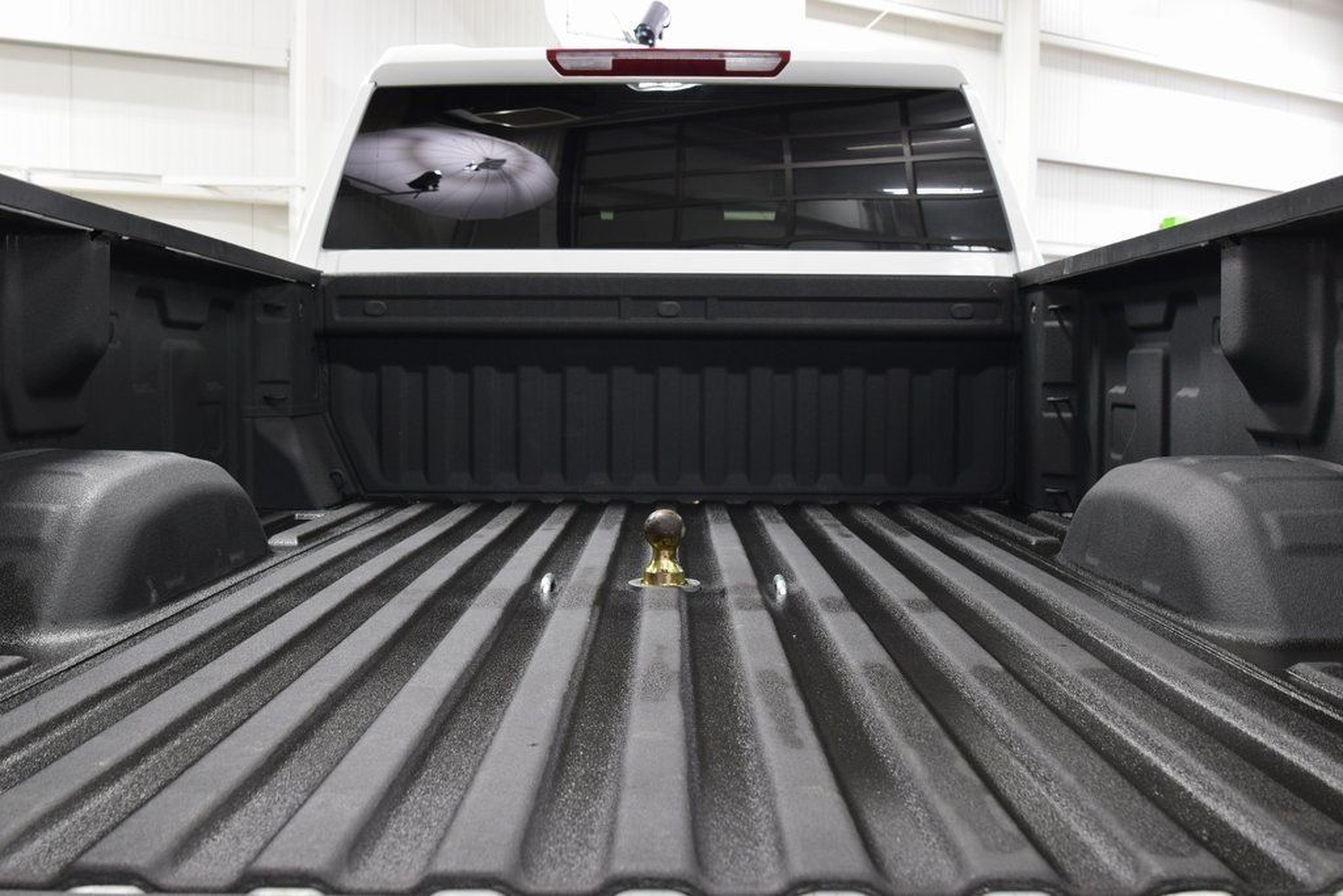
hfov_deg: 53.1
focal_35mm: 36
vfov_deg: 36.9
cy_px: 448
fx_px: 1343
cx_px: 672
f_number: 6.3
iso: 720
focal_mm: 24
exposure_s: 1/15
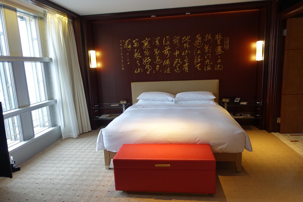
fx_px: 202
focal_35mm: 24
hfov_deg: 73.7
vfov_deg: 53.1
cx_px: 152
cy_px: 101
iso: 125
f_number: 2
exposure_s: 1/30
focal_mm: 8.8
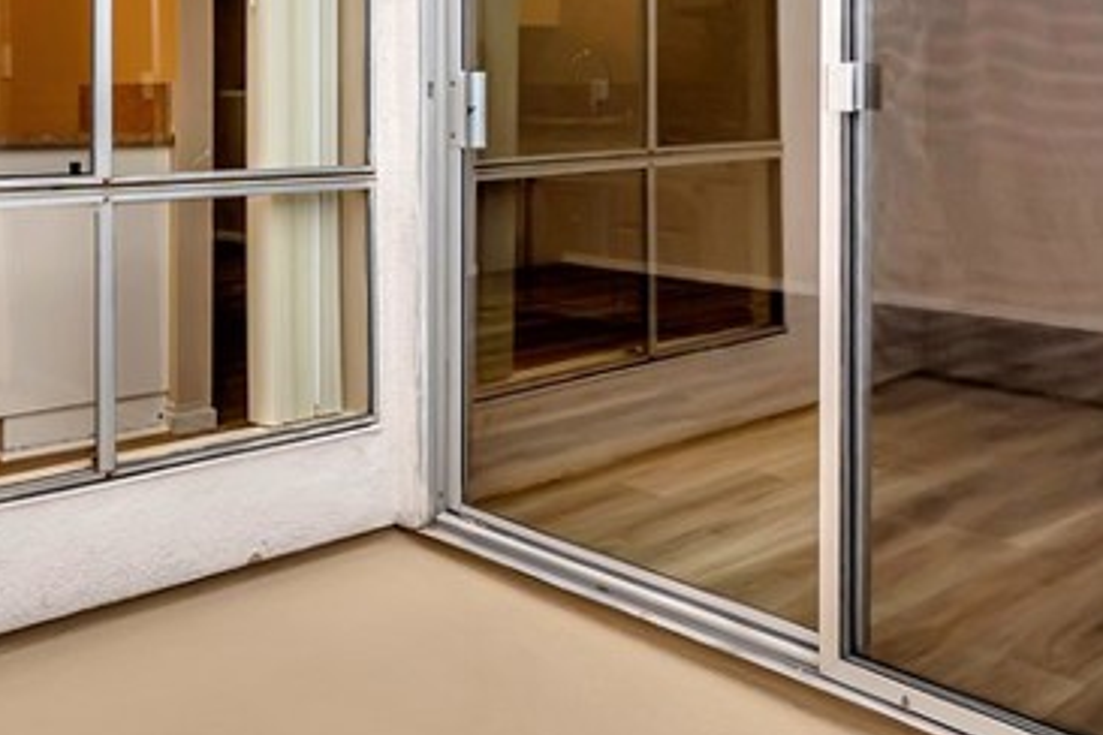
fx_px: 1287
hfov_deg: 45.3
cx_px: 319
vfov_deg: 30.7
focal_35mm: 42
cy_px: 98
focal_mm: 10
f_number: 2.8
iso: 125
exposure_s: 1/320
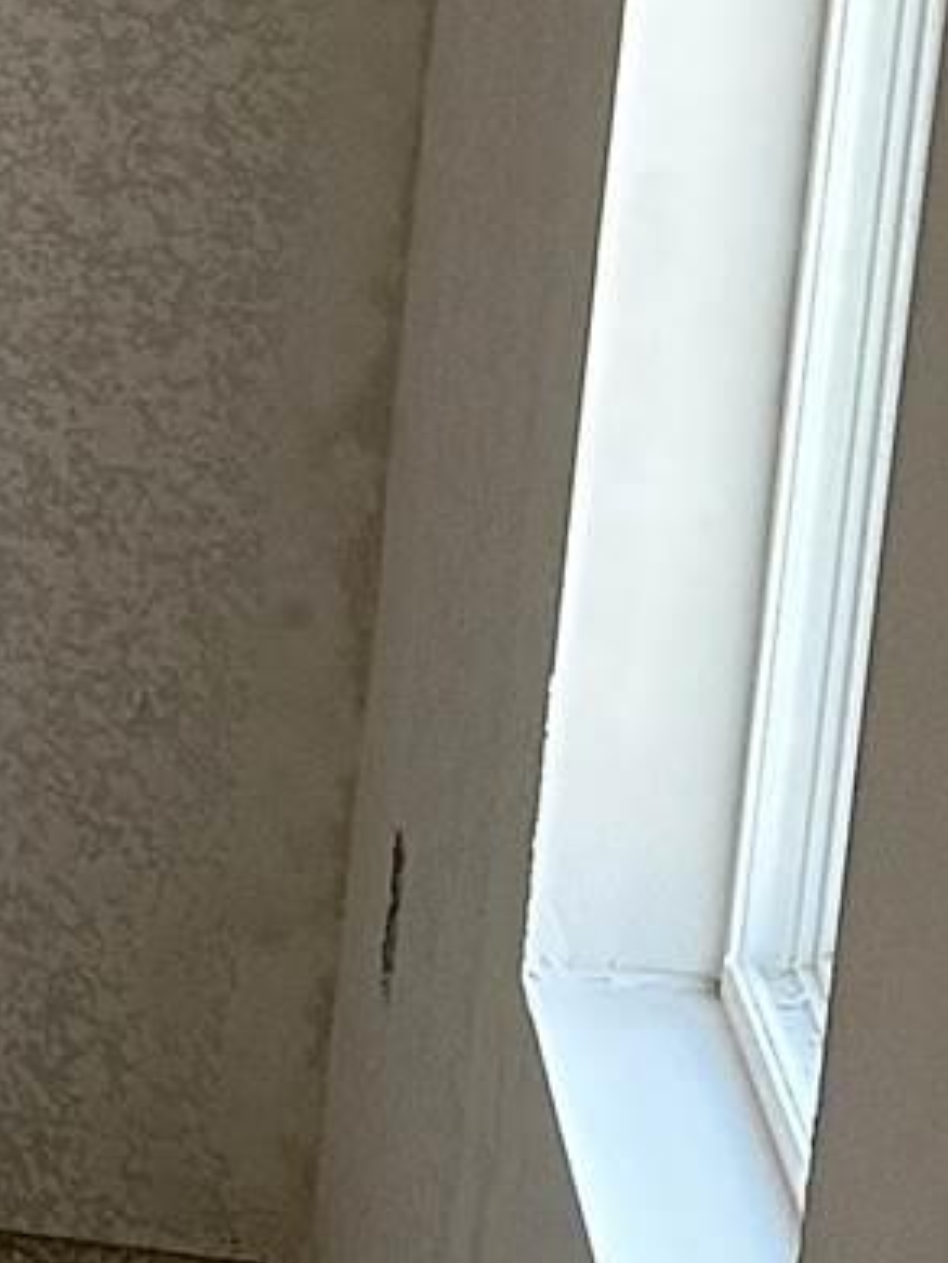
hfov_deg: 8.9
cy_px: 250
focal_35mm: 142
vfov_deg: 13.8
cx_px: -1691
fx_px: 5182
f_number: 1.78
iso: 250
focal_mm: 6.86
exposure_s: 1/116
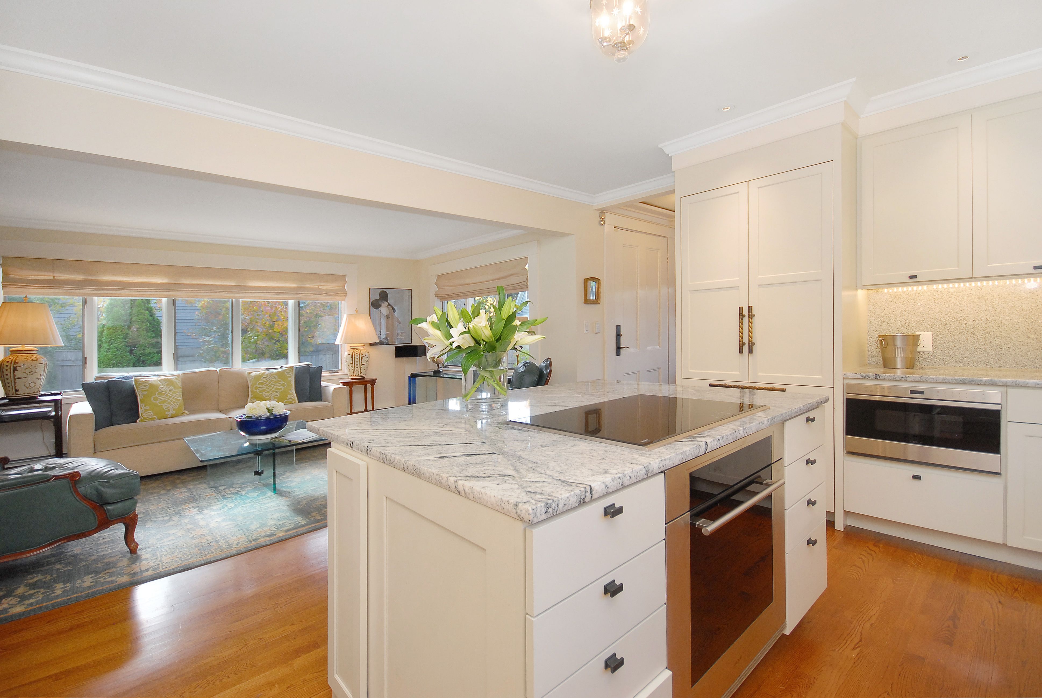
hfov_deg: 100.3
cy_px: 349
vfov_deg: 77.5
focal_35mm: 15
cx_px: 521
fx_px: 435
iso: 400
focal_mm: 10
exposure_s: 1/60
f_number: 5
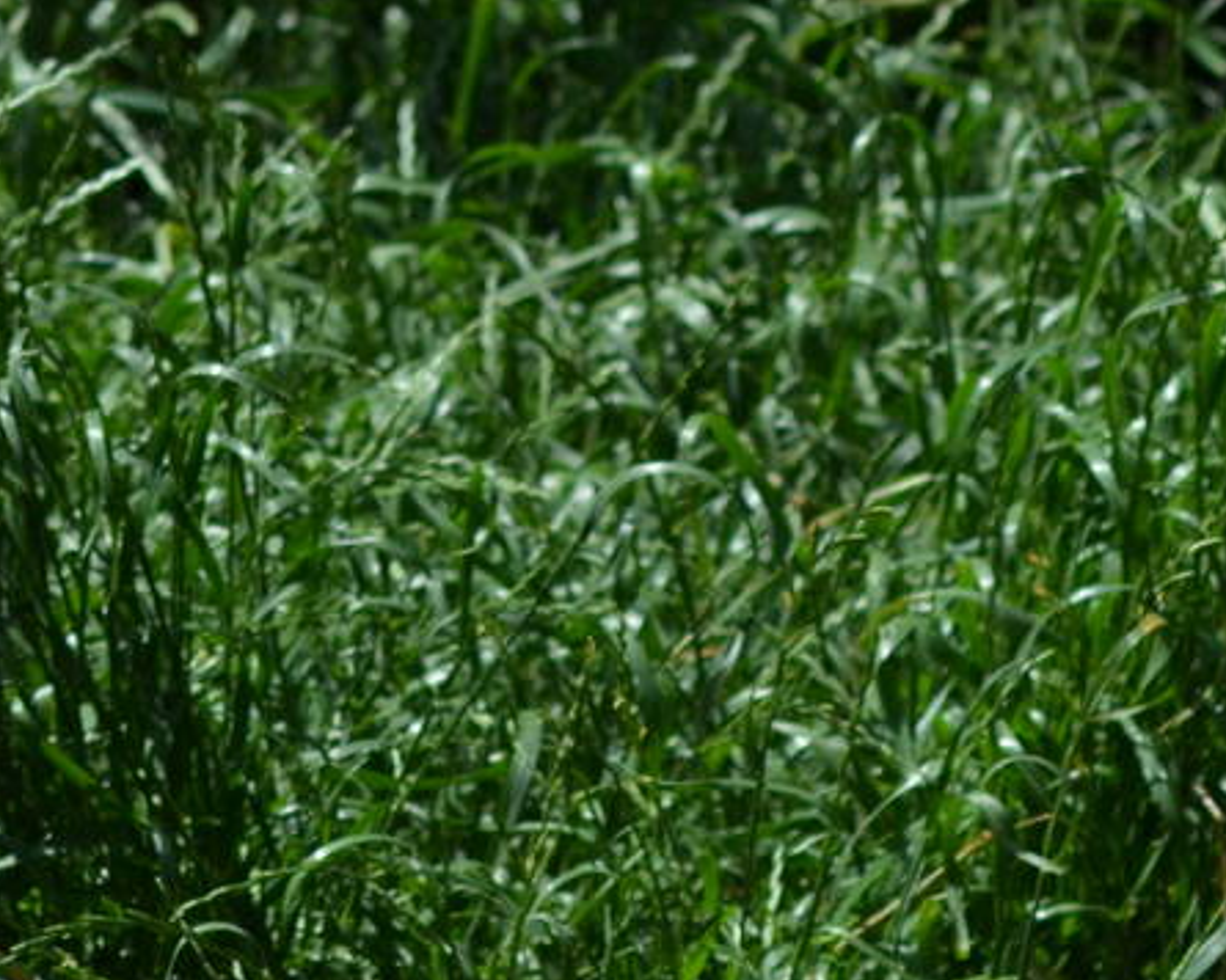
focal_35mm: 354
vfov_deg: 4.4
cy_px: -372
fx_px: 12845
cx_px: -683
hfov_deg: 5.4
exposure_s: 1/1600
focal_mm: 70
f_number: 6.3
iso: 400
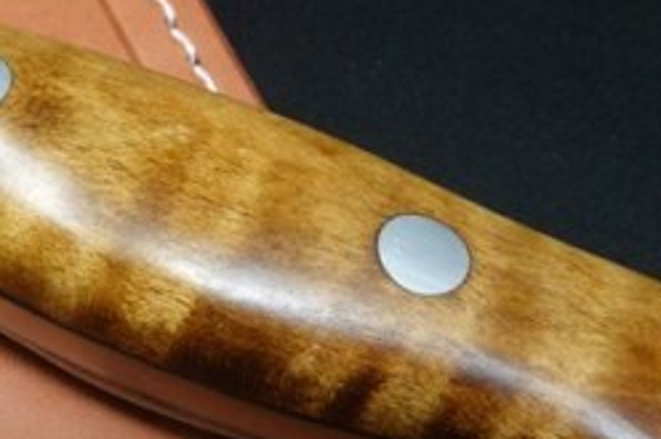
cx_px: 211
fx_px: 1138
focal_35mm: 62
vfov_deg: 21.9
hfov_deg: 32.1
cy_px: 258
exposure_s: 1/30
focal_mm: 9
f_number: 11
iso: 1600
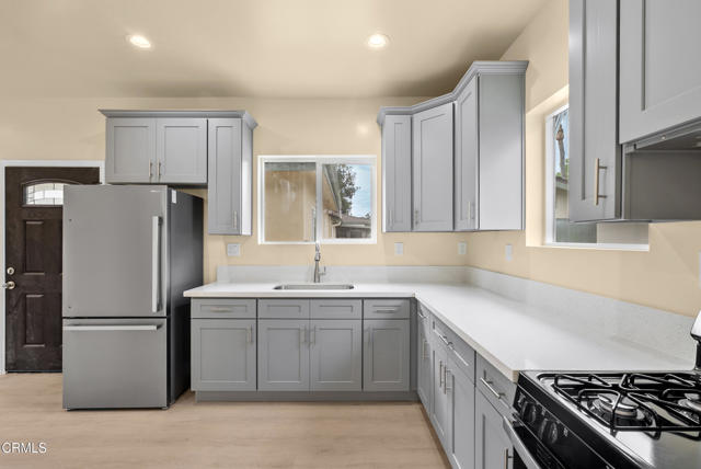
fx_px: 312
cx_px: 350
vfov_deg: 73.9
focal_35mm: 16
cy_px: 234
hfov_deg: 96.7
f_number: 8
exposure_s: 1/3
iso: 250
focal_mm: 16
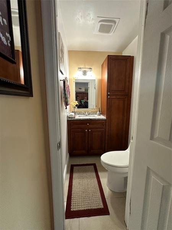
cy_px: 115
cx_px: 86
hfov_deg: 85.7
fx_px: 93
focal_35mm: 14
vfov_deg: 102.1
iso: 200
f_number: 2.2
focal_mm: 2.22
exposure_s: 1/60
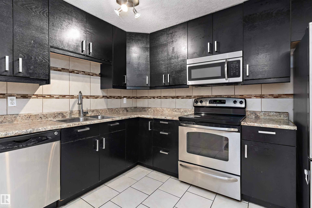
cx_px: 156
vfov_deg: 70.4
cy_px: 104
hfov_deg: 93.3
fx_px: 147
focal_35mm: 17
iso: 640
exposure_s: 1/1.67
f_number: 8
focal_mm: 17
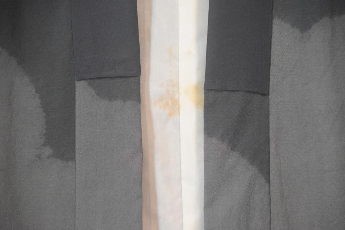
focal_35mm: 238
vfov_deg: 5.8
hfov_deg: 8.7
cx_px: 171
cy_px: 115
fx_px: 2277
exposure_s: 1/125
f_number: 6
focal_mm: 155
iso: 5000
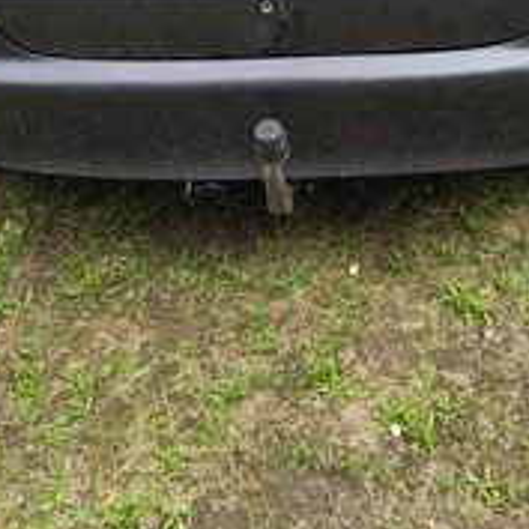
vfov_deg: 33.4
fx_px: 795
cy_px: -9
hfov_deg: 36.8
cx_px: 263
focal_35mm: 46
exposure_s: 1/245
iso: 50
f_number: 1.88
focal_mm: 5.56
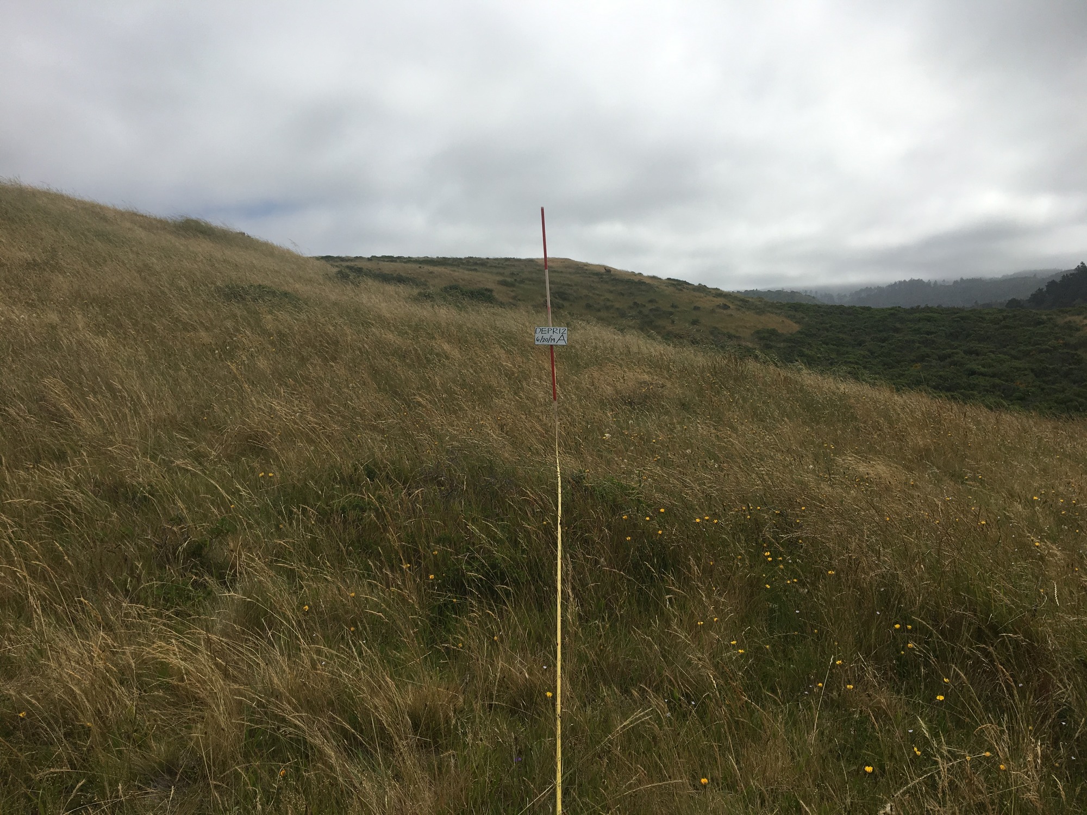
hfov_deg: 61.7
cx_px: 544
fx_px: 911
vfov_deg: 48.2
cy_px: 408
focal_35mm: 29
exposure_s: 1/3344
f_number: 2.2
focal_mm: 4.15
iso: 25
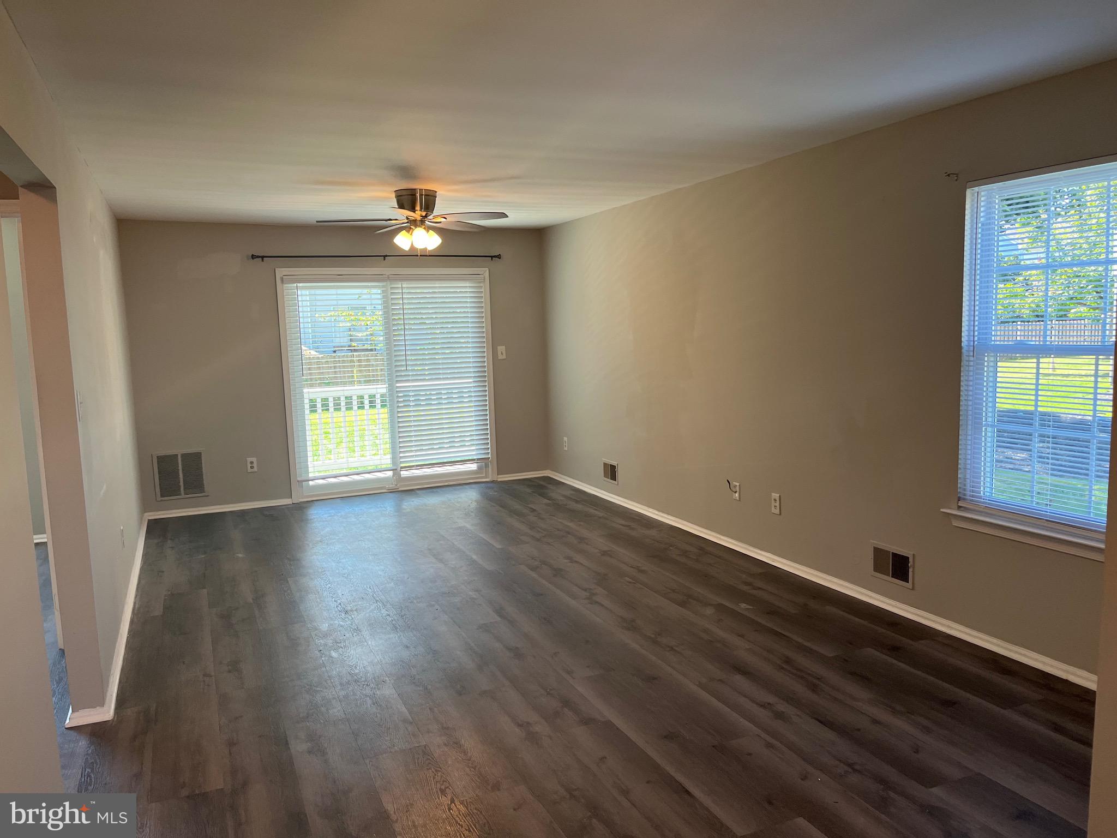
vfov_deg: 53.1
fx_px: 839
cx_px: 558
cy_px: 419
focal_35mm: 26
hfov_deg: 67.3
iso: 100
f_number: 1.6
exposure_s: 1/120
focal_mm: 5.1
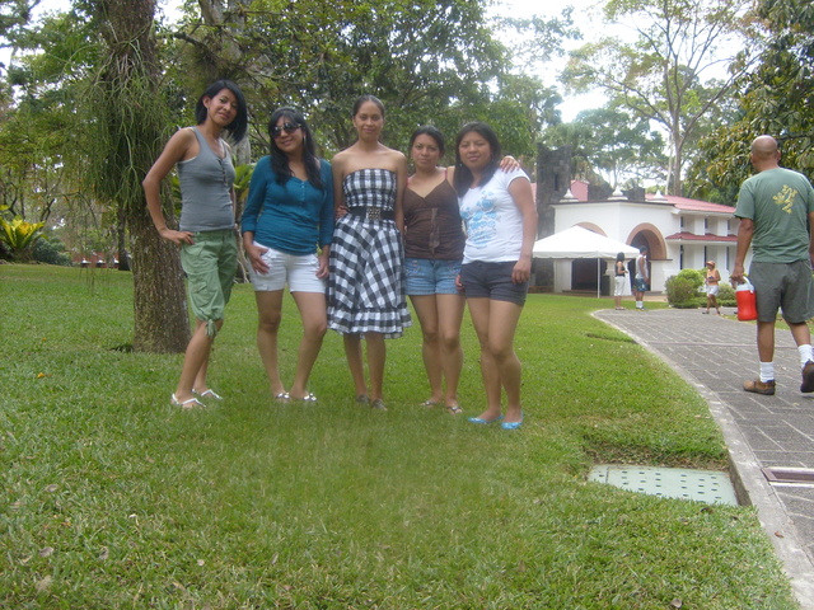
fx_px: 823
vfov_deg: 40.7
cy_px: 305
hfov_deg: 52.6
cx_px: 407
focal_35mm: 35
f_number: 2.8
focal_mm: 5.8
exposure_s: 1/350
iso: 80
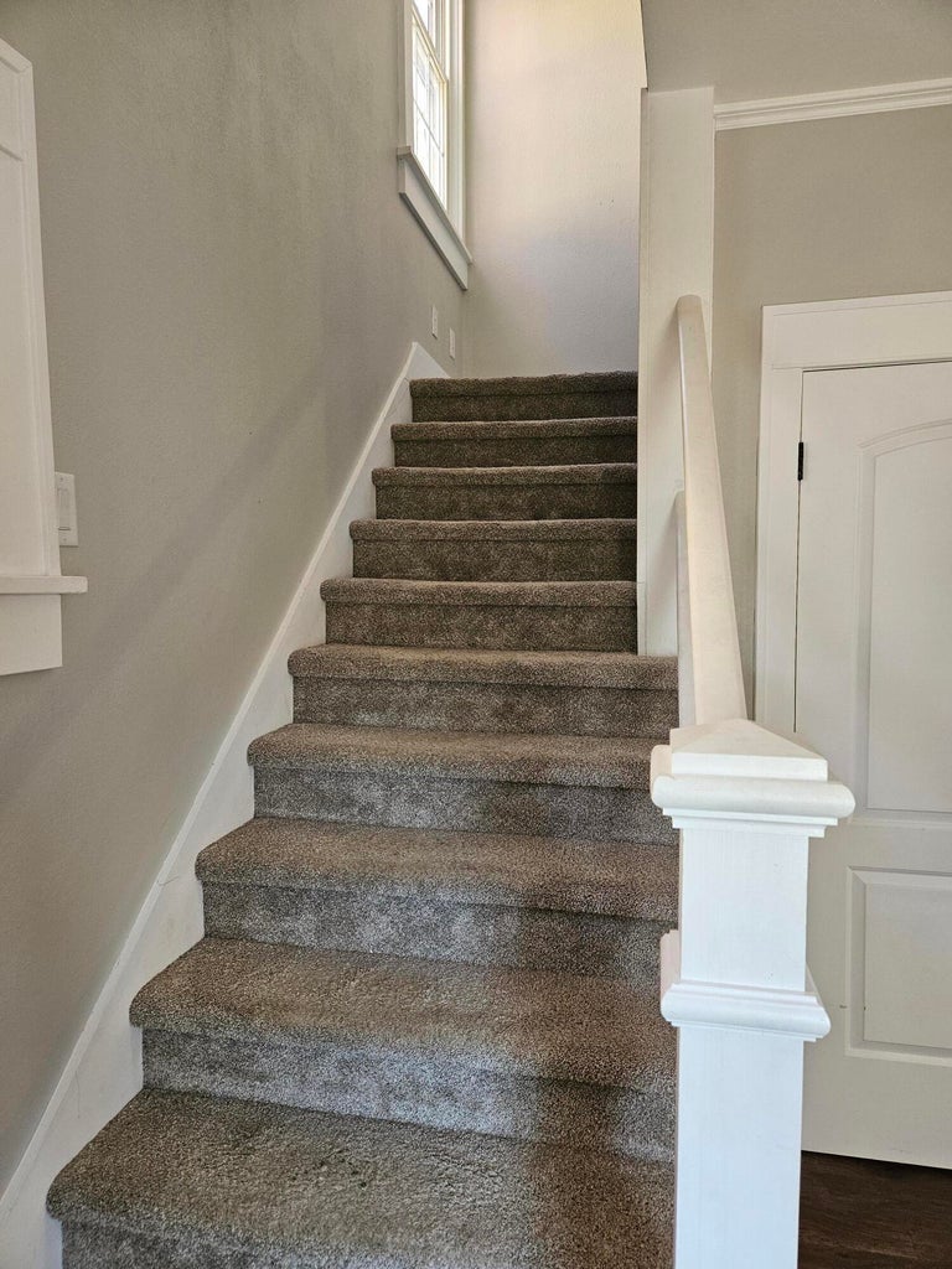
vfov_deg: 73.9
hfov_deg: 58.9
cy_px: 634
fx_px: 843
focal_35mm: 23
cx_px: 476
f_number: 1.8
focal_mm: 5.4
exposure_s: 1/120
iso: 250
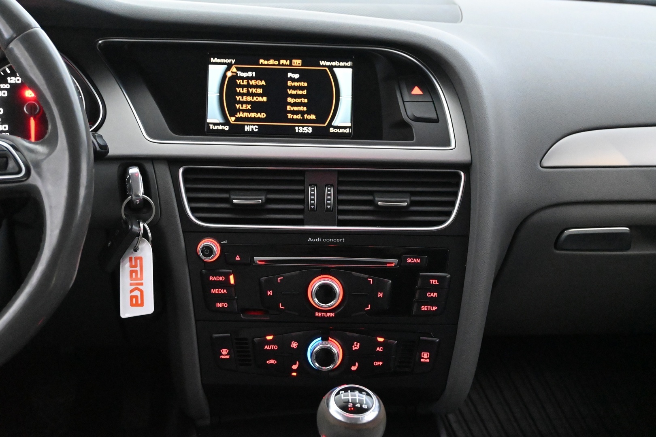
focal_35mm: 47
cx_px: 328
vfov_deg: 28.5
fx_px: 861
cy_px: 218
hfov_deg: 41.7
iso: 12800
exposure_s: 1/50
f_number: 5
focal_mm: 31.5
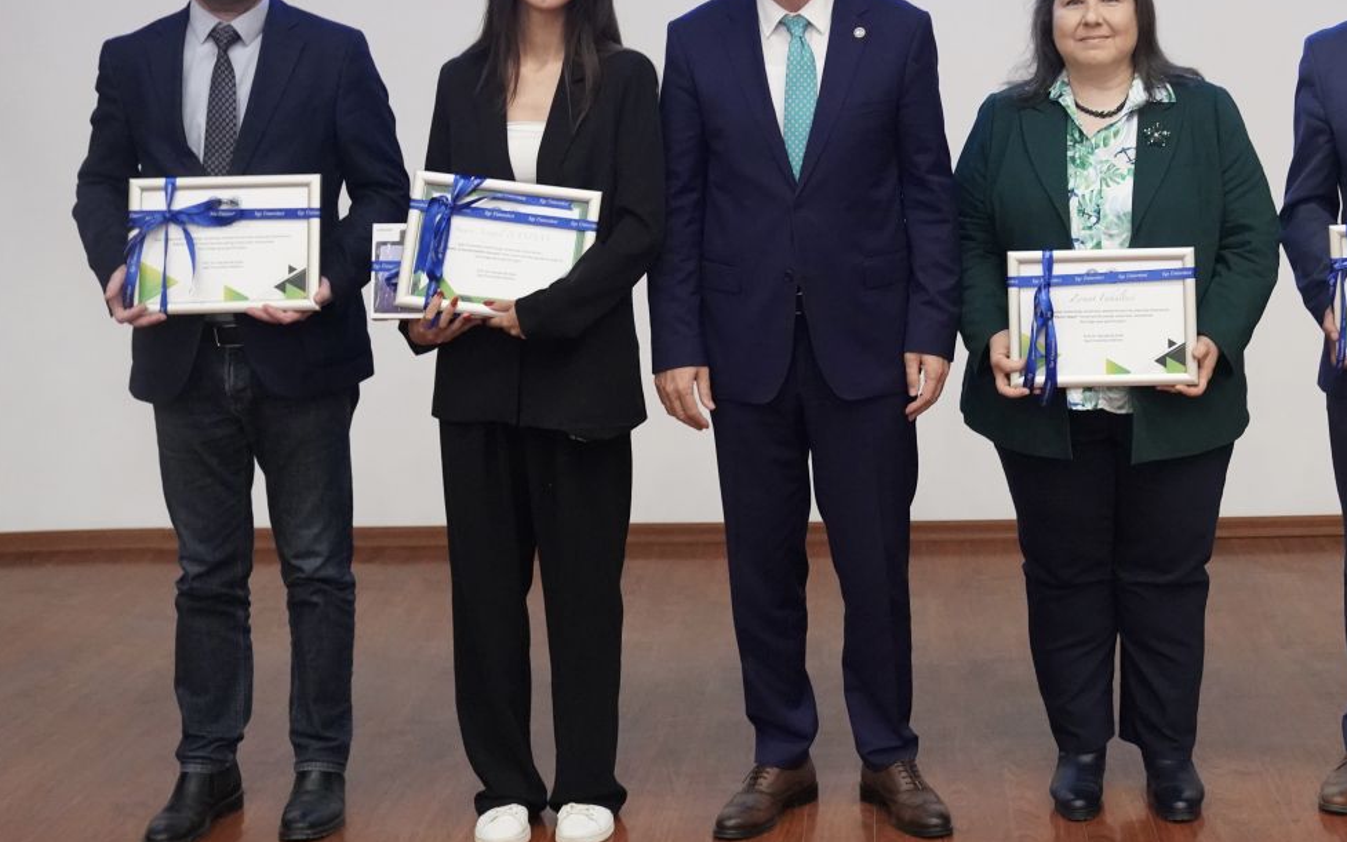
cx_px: 958
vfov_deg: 21.1
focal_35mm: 61
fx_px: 2240
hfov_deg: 33.0
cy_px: 192
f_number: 3.2
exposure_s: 1/100
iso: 8000
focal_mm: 39
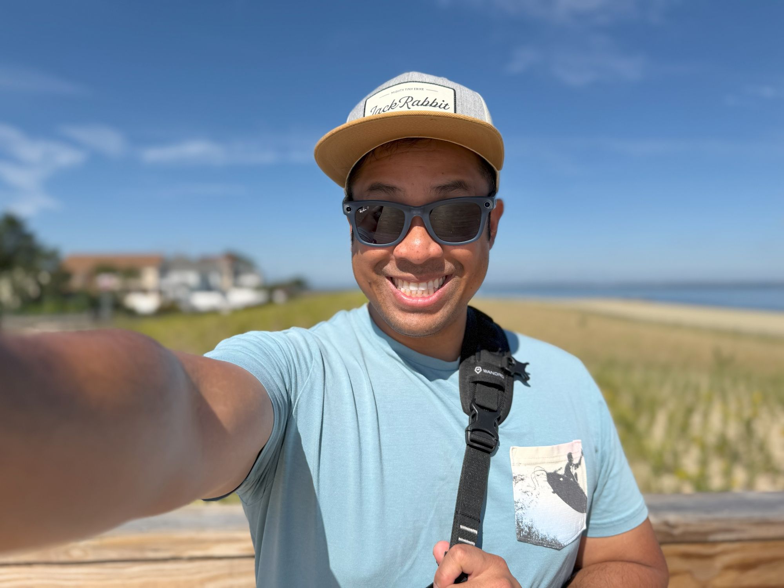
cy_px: 294
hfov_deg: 71.6
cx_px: 392
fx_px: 544
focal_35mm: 24
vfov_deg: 56.8
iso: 80
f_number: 1.78
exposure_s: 1/6173
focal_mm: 6.76
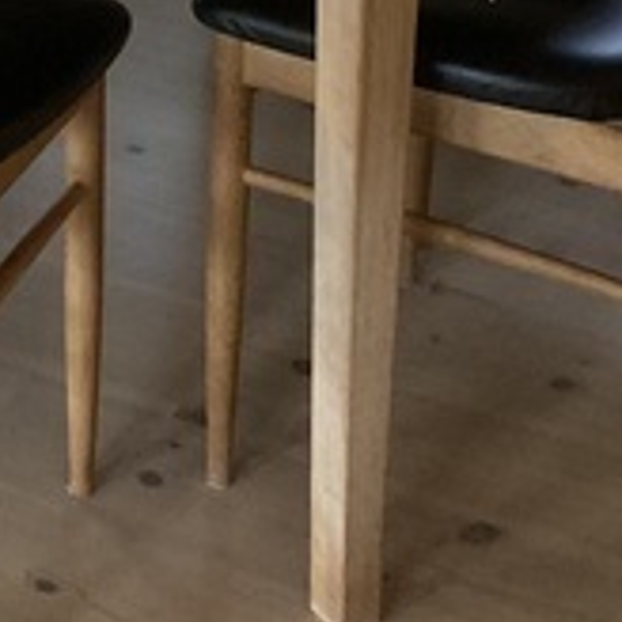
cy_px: -614
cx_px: -258
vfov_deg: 13.1
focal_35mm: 116
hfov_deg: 14.2
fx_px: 2358
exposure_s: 1/60
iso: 200
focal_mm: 3.99
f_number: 1.8
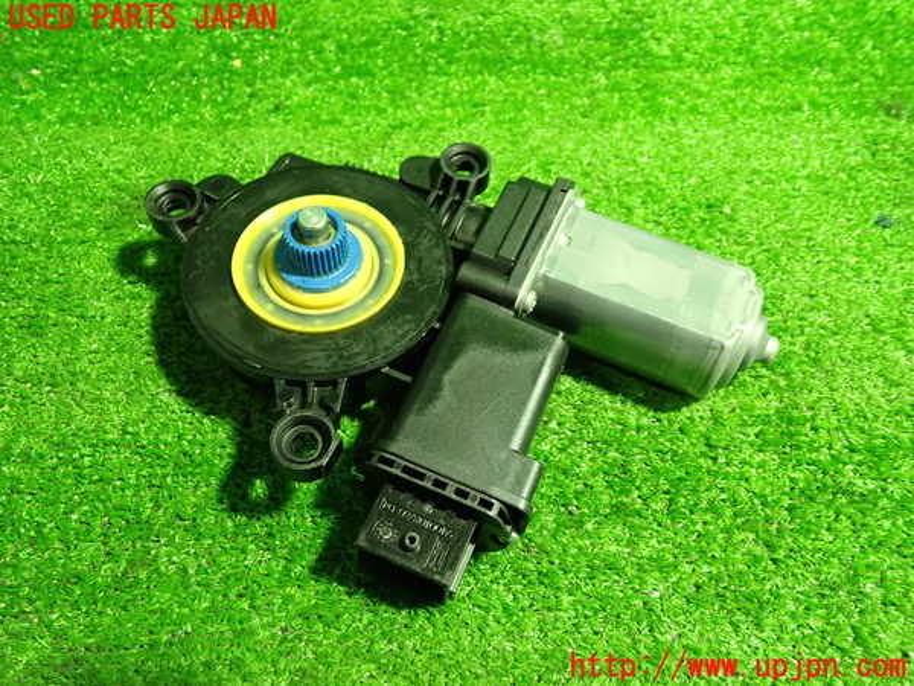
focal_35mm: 30
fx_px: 792
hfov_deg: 60.0
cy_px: 343
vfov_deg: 46.8
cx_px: 457
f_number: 2.3
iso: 640
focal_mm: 5.4
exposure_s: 1/30
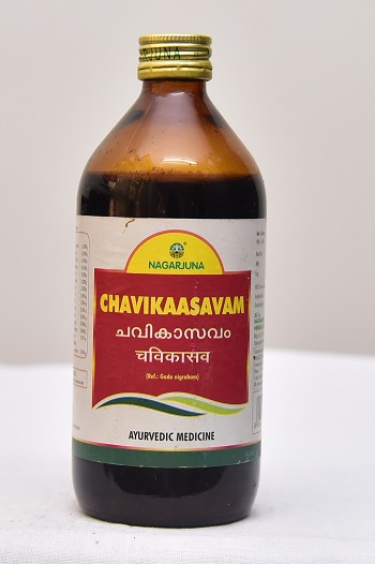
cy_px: 282
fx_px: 782
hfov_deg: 27.0
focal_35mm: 50
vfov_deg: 39.6
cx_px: 188
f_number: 4.5
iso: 1600
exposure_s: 1/125
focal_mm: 50
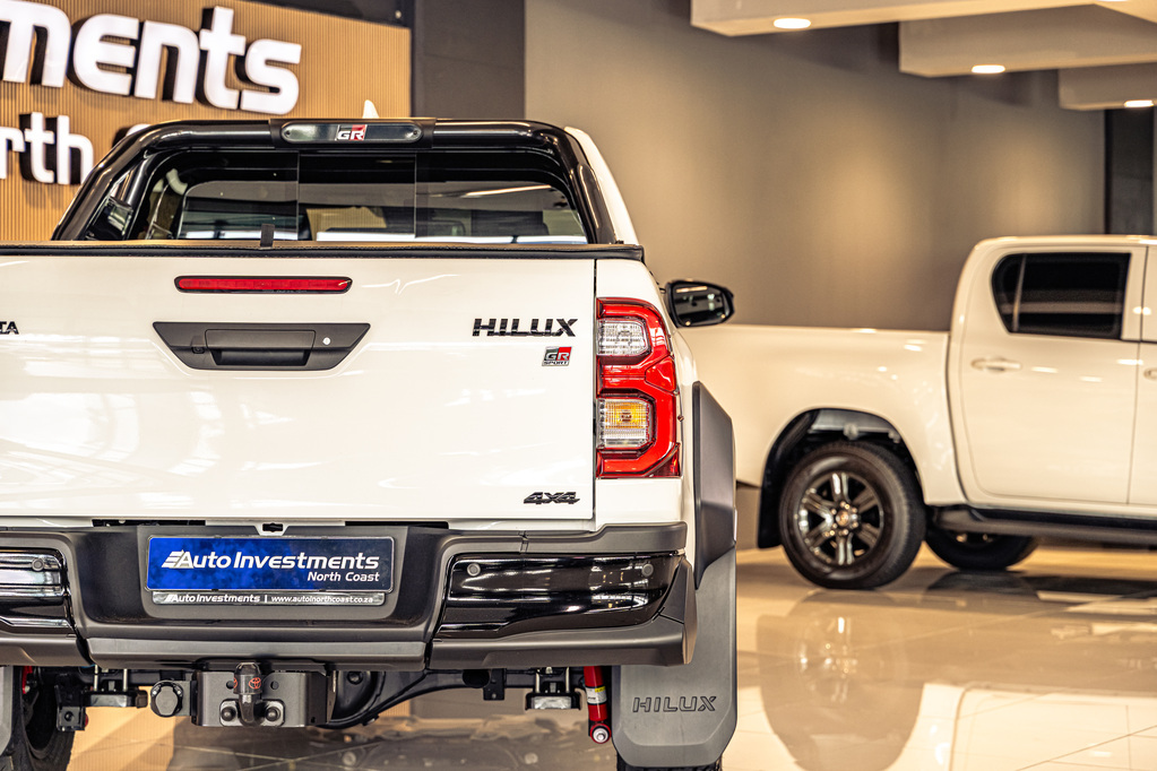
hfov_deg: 27.0
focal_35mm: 75
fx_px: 2410
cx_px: 578
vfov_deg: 18.2
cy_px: 386
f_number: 4.5
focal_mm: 75
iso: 640
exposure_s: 1/125
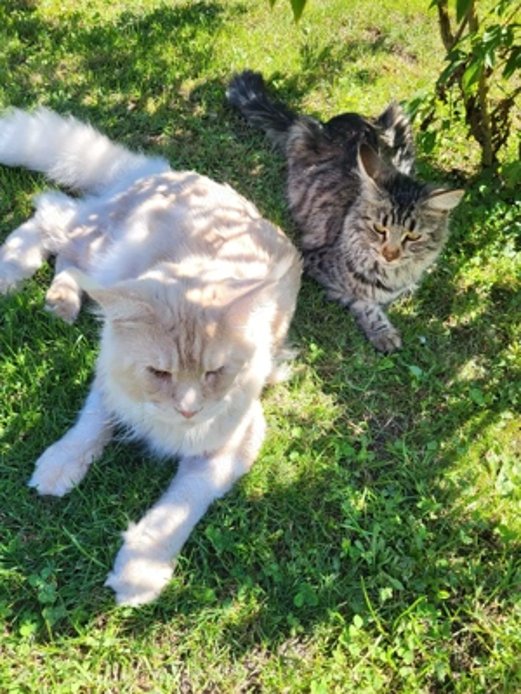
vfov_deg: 67.3
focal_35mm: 26
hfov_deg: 53.1
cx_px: 260
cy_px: 347
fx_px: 522
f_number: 1.8
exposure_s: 1/714
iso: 40
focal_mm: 5.4
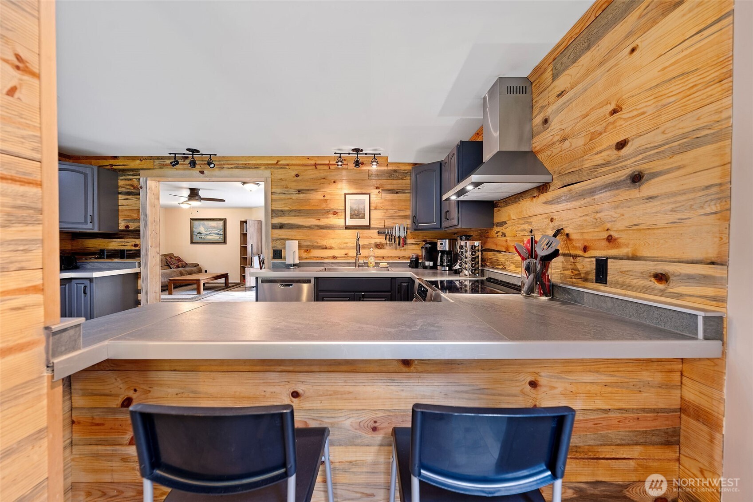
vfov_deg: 81.2
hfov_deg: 104.3
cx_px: 376
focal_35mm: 14
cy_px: 251
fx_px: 293
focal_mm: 14
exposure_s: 1/1.67
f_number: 5
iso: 200
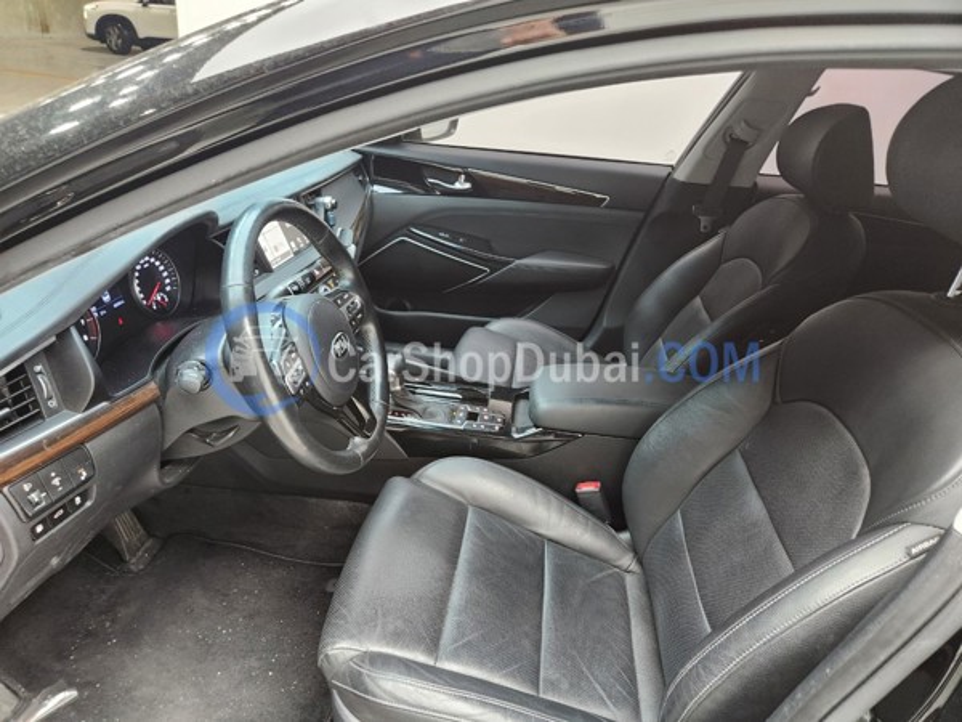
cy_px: 361
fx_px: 639
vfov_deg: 58.9
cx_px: 481
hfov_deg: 73.9
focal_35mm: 23
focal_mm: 5.4
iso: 640
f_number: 1.8
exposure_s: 1/120
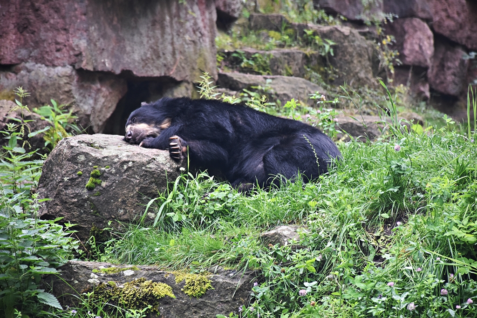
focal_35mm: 210
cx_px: 238
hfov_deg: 9.8
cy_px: 159
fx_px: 2783
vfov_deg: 6.5
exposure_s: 1/250
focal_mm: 140
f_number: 5.6
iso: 800
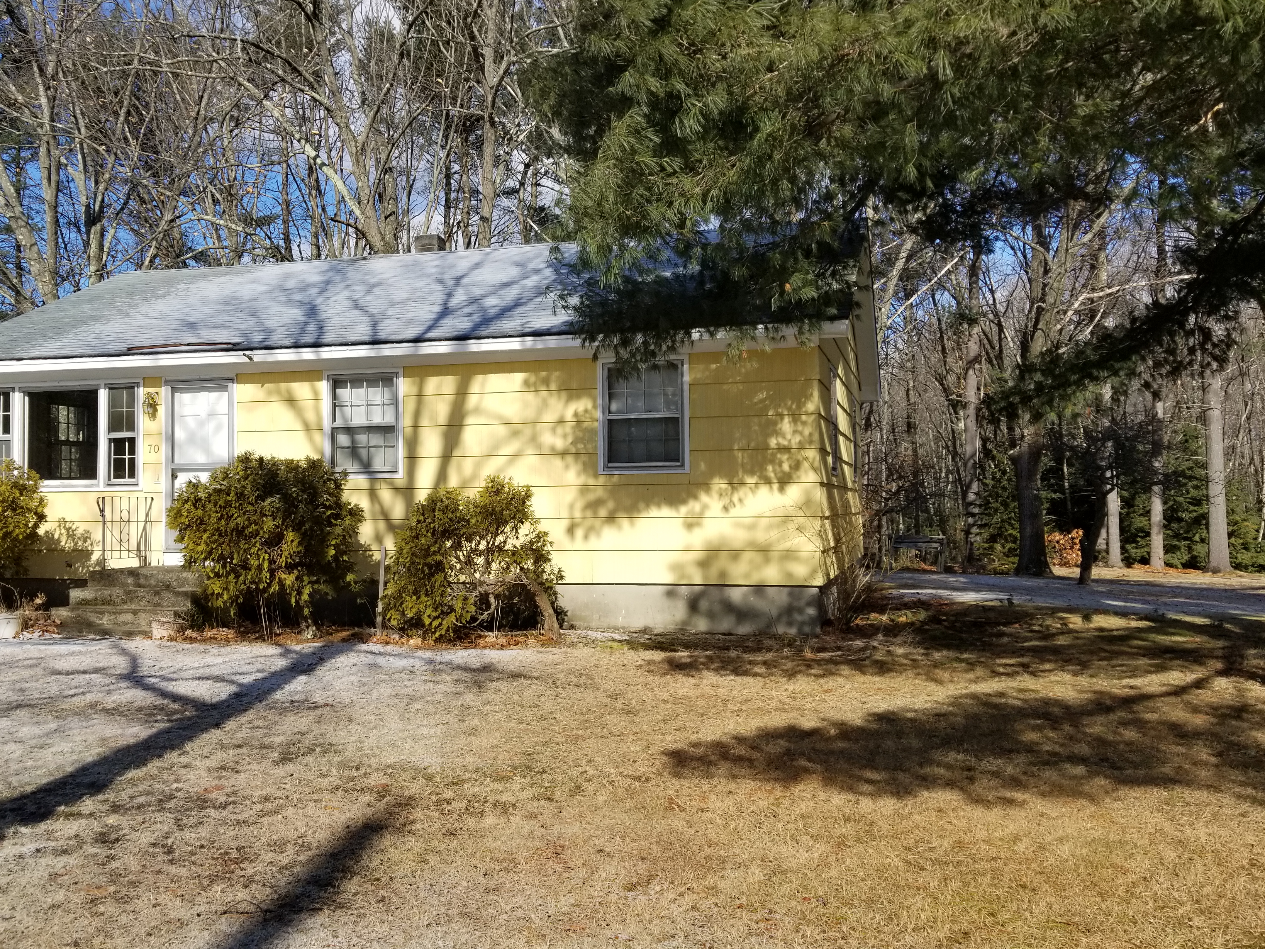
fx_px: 1169
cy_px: 496
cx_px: 583
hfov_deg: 56.7
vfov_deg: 44.1
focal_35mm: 32
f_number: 1.7
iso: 50
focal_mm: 4.25
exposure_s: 1/2520
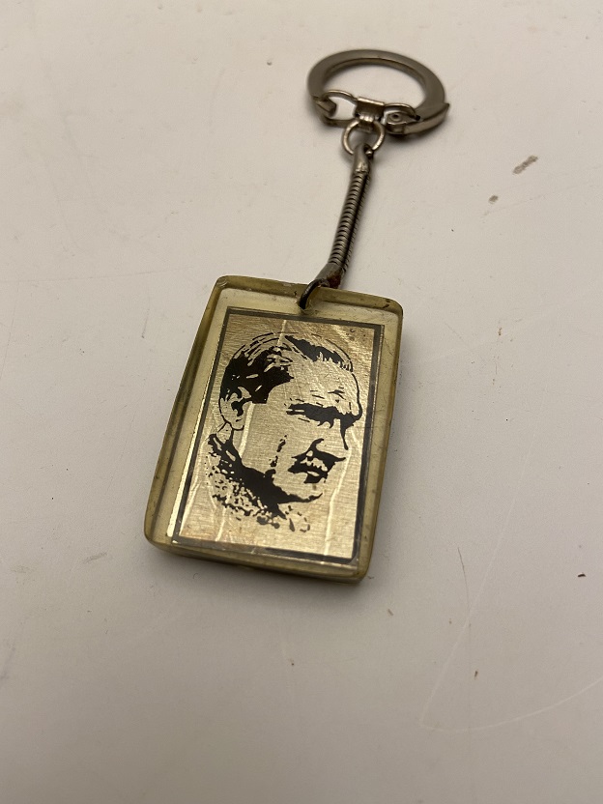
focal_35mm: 26
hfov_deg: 53.1
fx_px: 604
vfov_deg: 67.3
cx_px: 302
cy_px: 402
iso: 80
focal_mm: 4.25
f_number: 1.8
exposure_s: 1/50
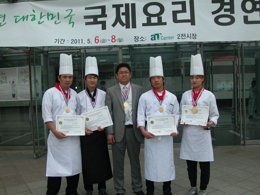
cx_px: 130
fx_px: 278
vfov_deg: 38.7
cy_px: 98
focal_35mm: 37
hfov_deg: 50.1
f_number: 3.2
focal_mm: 9.5
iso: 100
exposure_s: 1/82.5
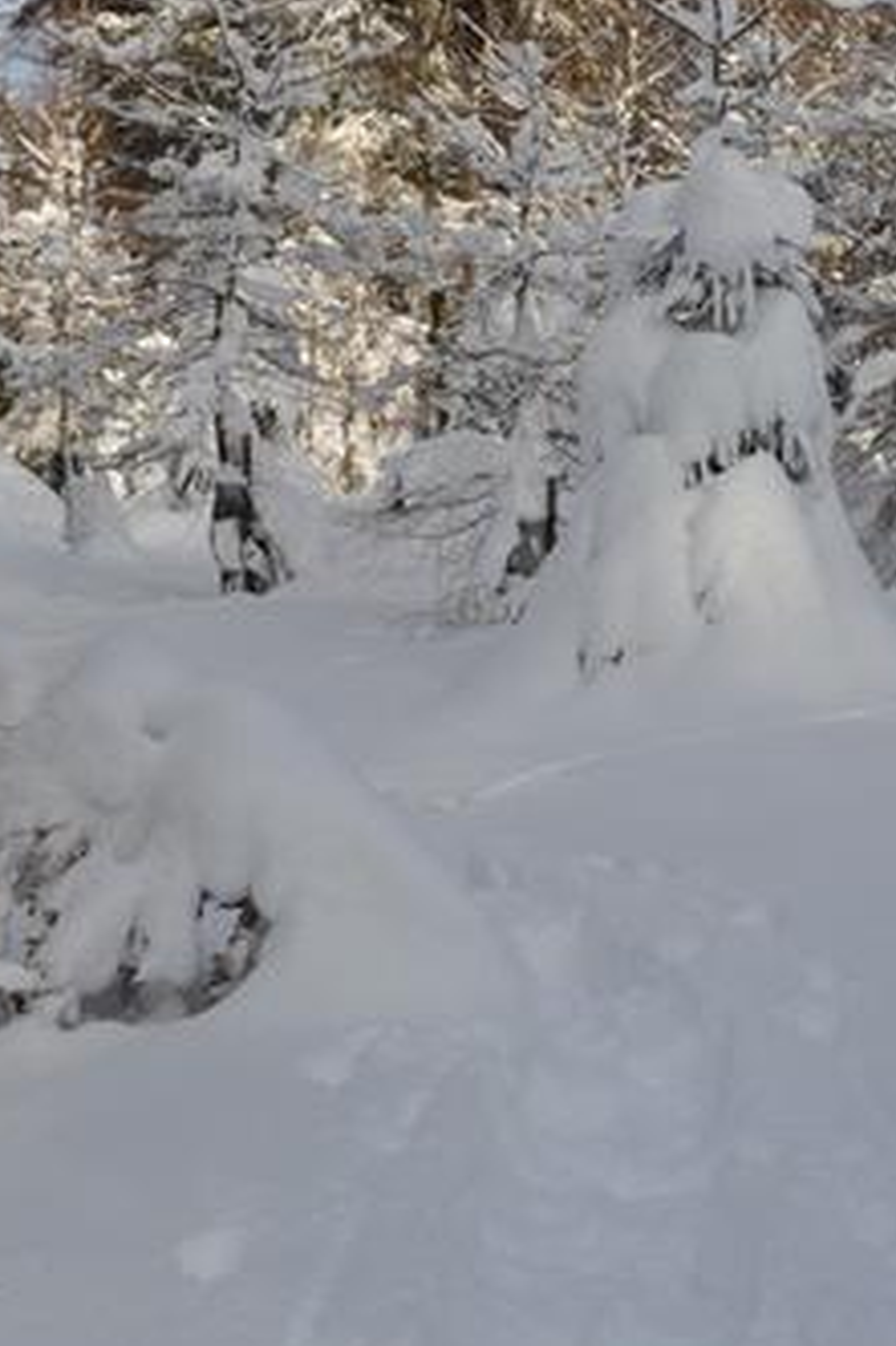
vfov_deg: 24.4
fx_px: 3027
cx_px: 756
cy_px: 170
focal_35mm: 81
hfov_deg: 16.7
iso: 100
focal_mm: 28
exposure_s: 1/400
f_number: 7.1
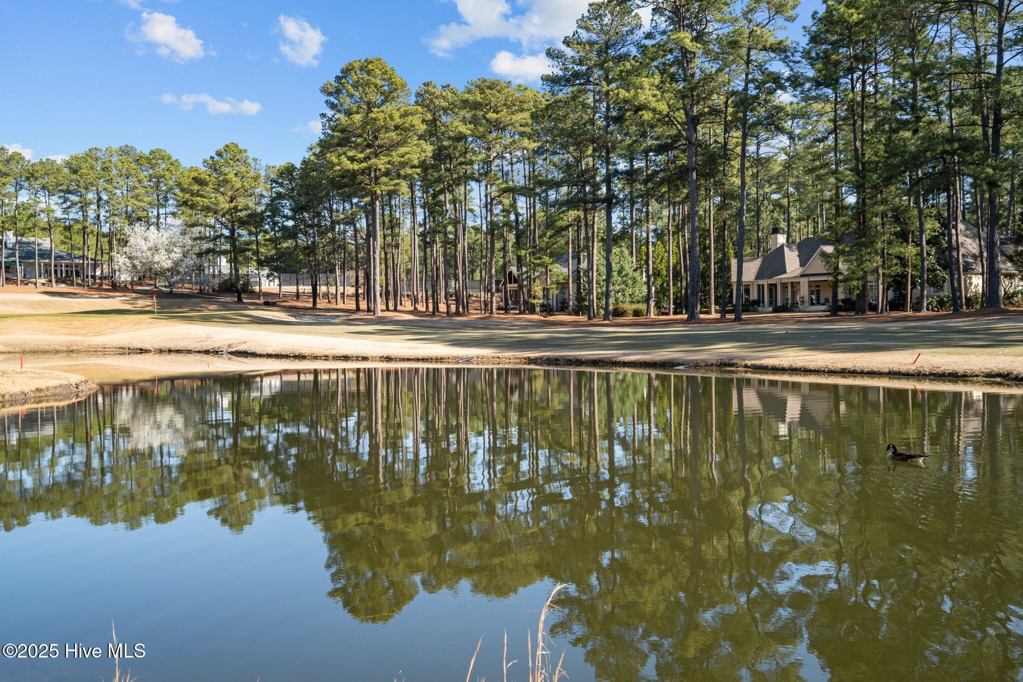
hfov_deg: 54.4
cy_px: 341
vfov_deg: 37.8
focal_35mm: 35
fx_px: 994
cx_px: 512
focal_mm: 35
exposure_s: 1/400
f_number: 7.1
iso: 400
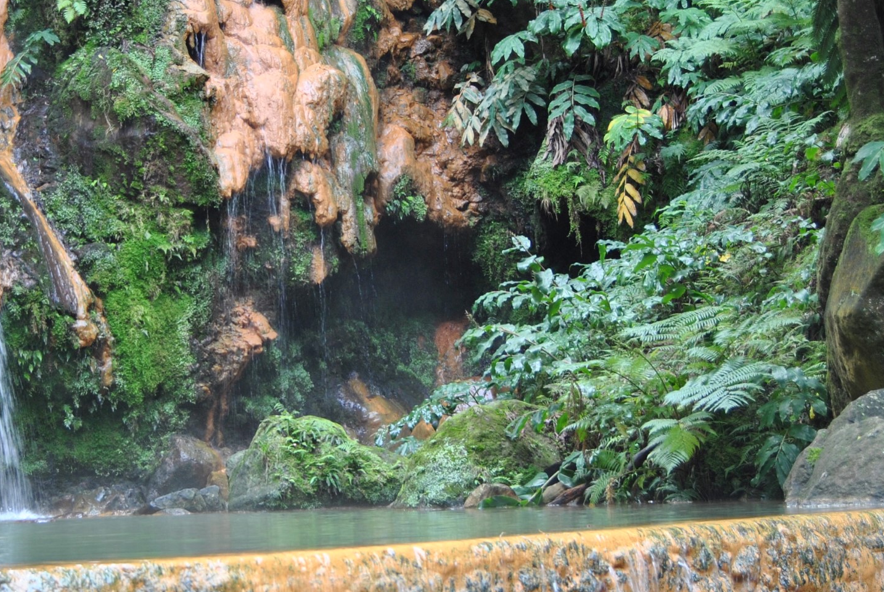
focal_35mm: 89
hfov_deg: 22.7
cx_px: 257
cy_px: 310
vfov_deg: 15.4
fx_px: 2187
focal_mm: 31
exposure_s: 1/30
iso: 200
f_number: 4.2
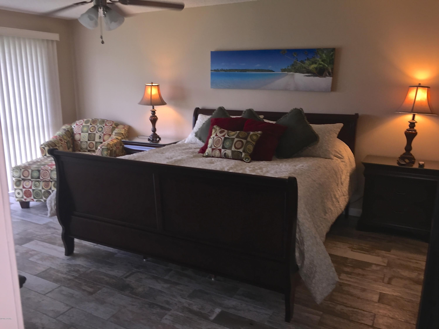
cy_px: 164
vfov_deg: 48.2
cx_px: 220
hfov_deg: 61.7
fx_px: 368
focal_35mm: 29
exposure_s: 1/30
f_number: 2.2
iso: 40
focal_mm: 4.15
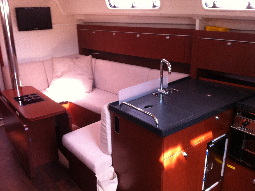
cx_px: 128
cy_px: 96
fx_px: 257
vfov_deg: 40.6
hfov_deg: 52.7
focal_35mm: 35
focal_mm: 3.85
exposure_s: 1/24
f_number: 2.8
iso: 80
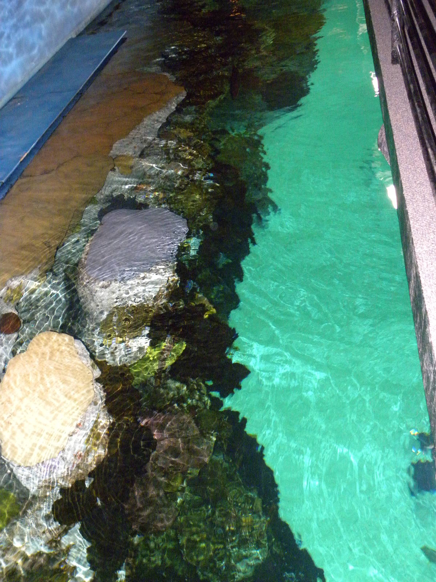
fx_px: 689
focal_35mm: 41
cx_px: 218
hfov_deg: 35.1
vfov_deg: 45.8
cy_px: 291
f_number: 3.2
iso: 641
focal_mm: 7.3
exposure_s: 1/30
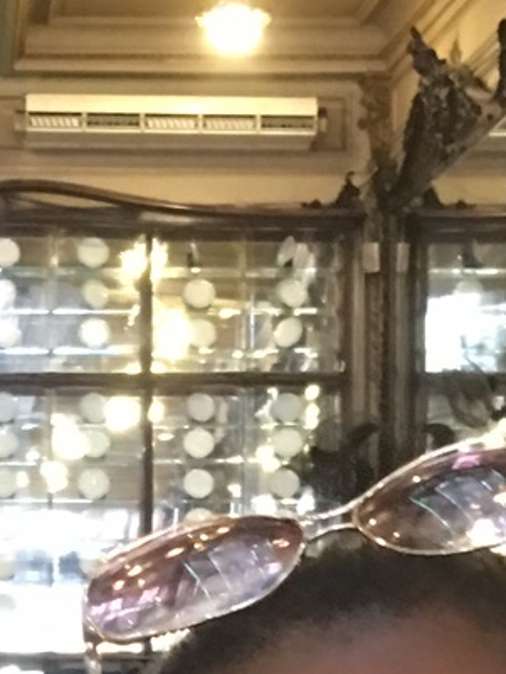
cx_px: 5
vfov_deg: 12.9
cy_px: 867
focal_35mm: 148
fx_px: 2883
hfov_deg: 10.0
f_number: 2.2
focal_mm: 4.15
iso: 64
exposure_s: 1/4
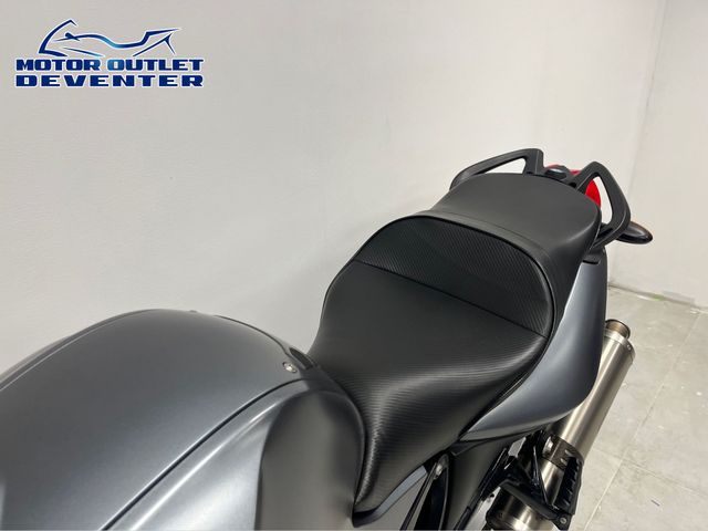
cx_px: 354
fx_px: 532
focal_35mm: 26
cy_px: 266
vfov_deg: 53.1
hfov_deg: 67.3
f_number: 1.6
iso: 64
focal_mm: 5.1
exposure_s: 1/100
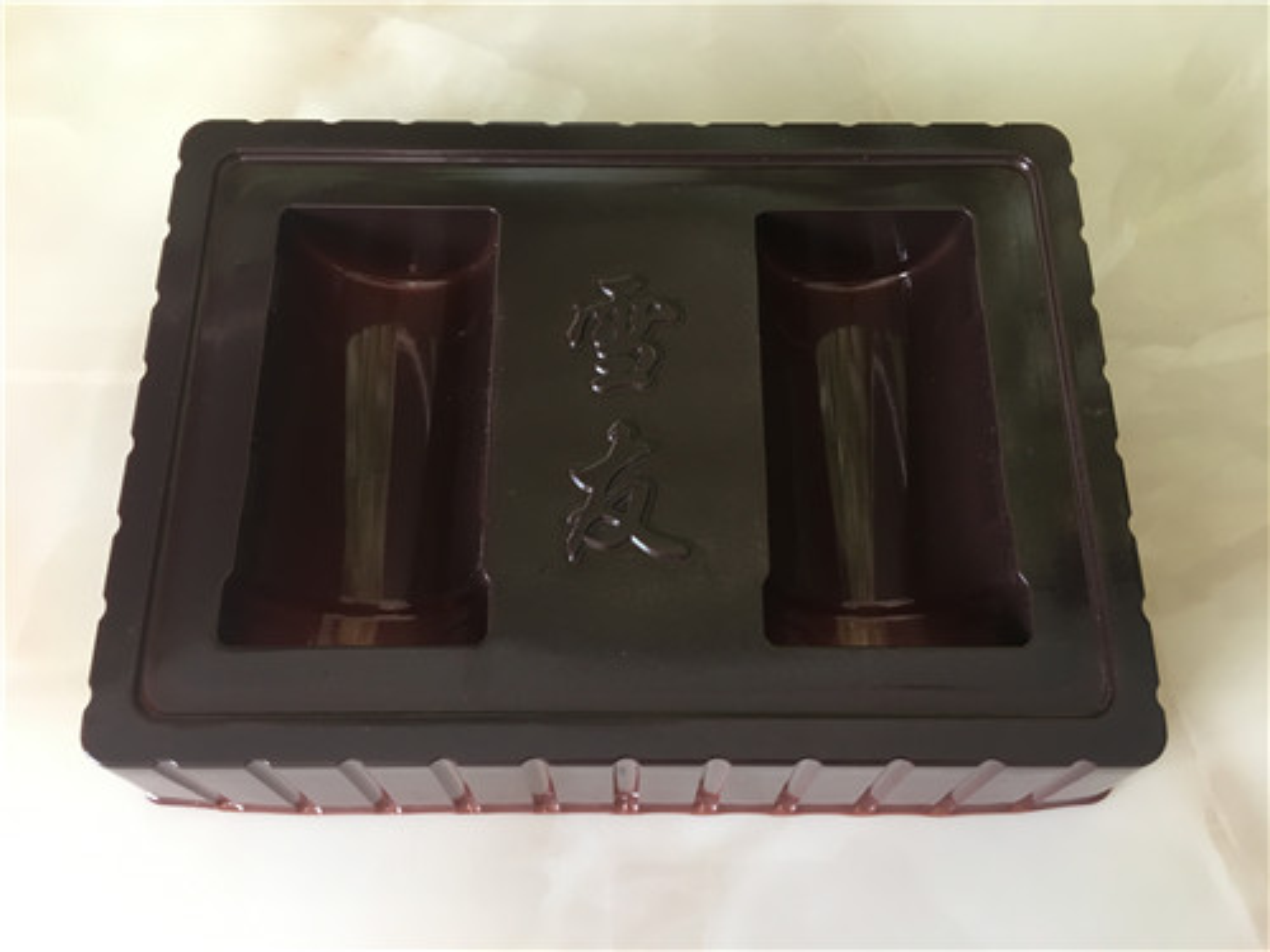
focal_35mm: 29
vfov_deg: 48.2
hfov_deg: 61.7
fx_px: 1064
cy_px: 476
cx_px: 635
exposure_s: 1/33
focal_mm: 4.15
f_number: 2.2
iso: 100
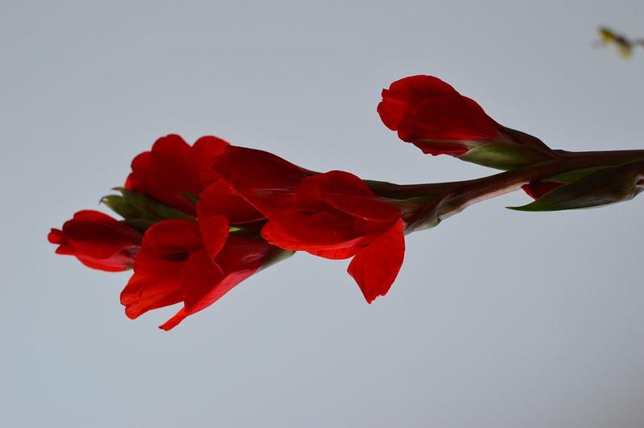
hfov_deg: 37.9
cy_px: 214
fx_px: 938
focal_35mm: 52
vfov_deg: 25.7
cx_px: 322
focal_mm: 35
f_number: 5.6
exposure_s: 1/40
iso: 400
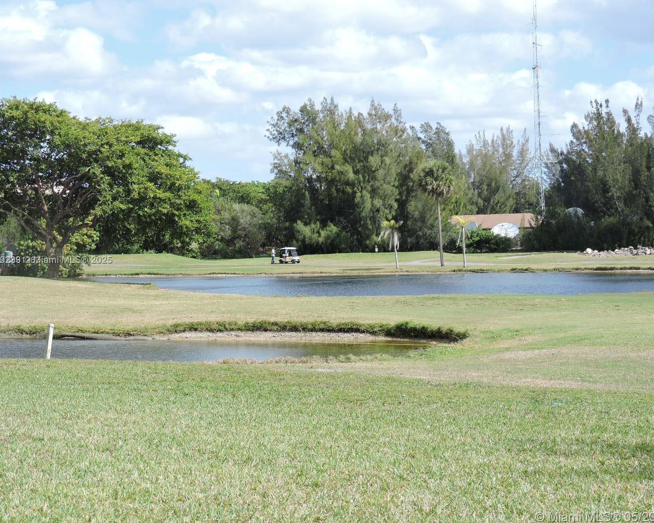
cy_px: 261
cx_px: 325
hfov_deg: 25.7
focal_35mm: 74
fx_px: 1433
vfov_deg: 20.7
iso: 100
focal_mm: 12.5
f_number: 3.9
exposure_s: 1/500
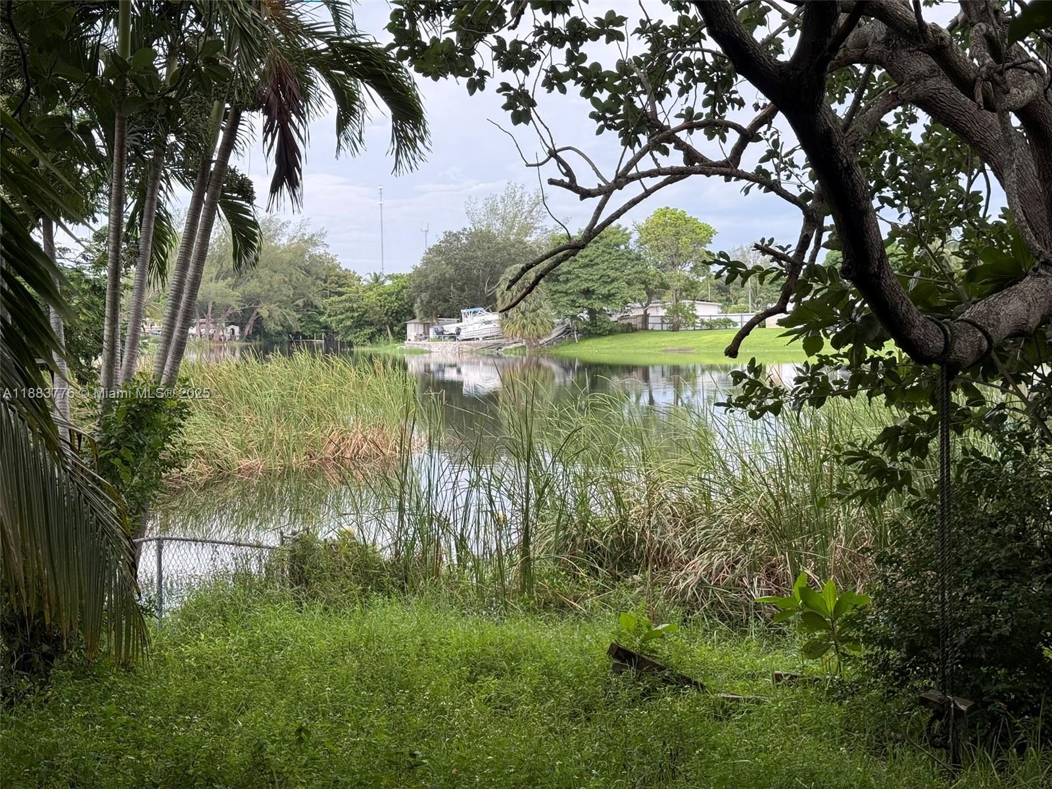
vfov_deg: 30.3
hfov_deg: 39.7
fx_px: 1459
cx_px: 526
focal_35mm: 48
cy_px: 394
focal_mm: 6.76
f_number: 1.78
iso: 64
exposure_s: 1/342
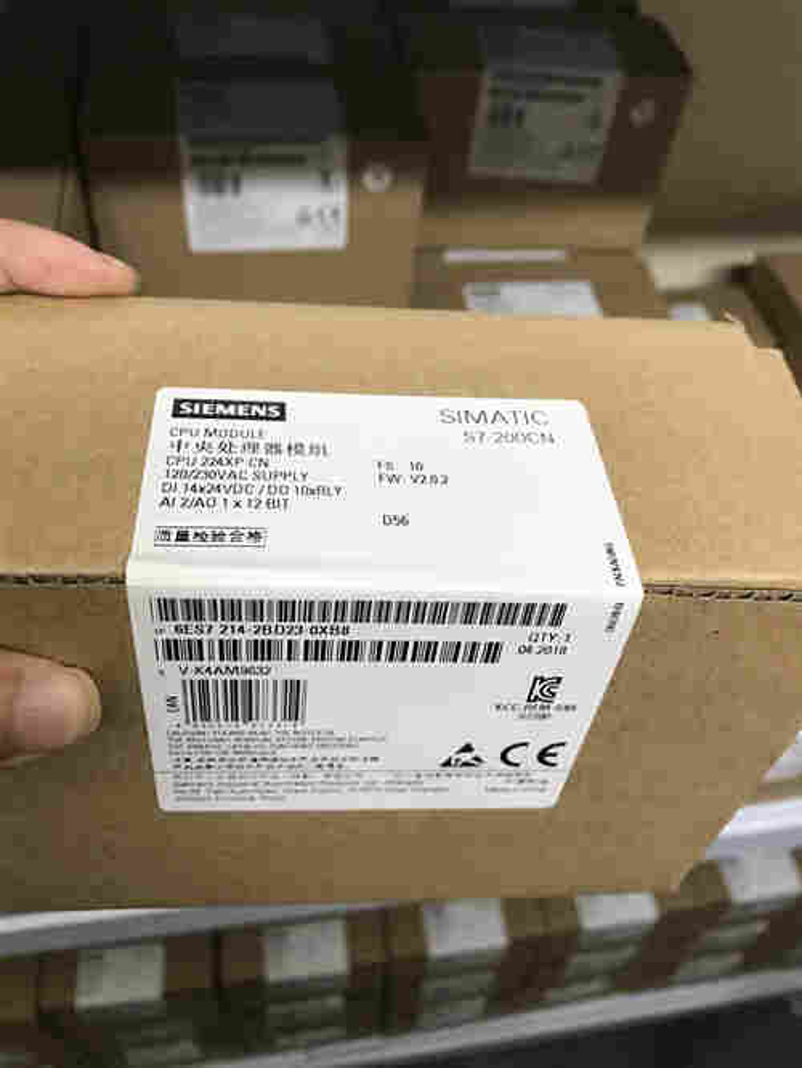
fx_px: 864
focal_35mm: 28
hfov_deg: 49.8
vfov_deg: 63.4
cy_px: 534
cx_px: 401
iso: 40
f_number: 1.8
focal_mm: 3.99
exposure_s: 1/33
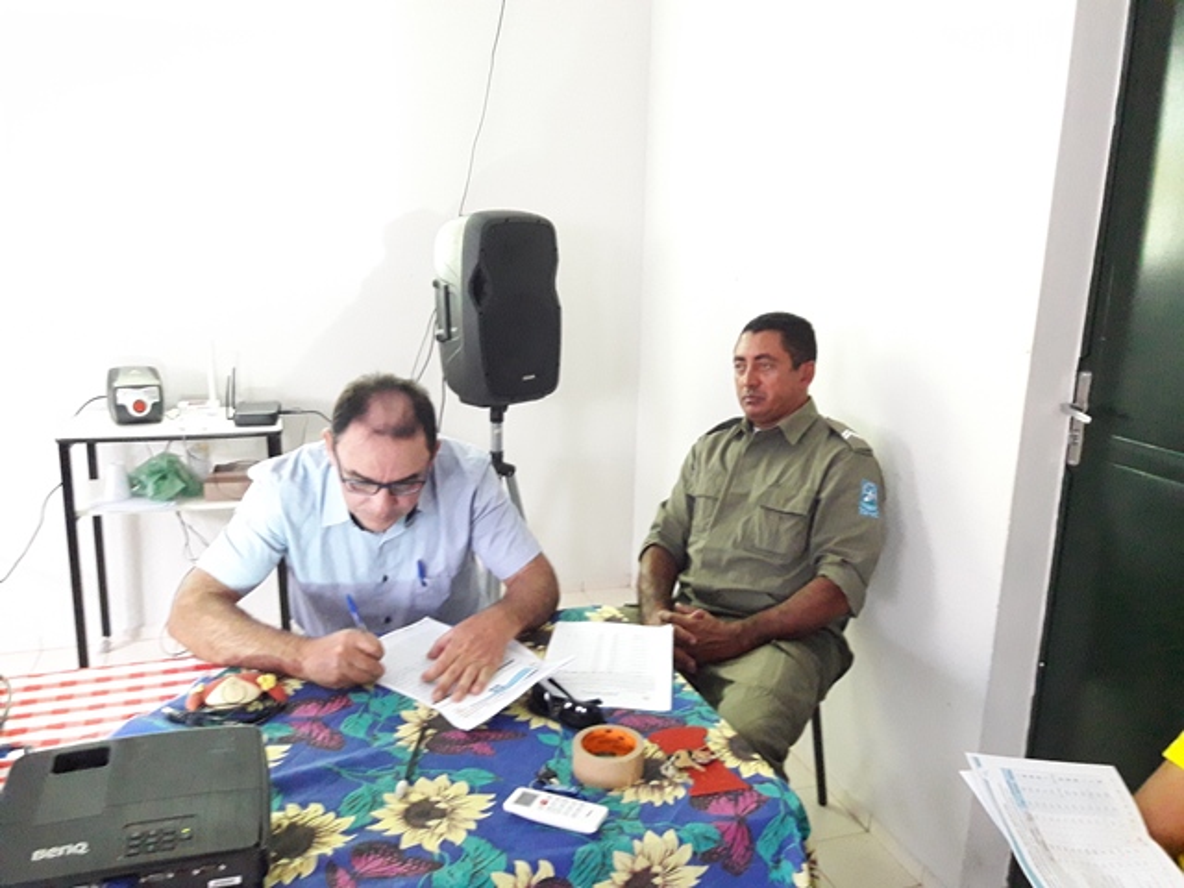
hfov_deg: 63.4
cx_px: 592
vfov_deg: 49.7
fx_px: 958
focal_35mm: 28
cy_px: 444
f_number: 1.9
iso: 640
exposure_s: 1/20
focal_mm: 3.7
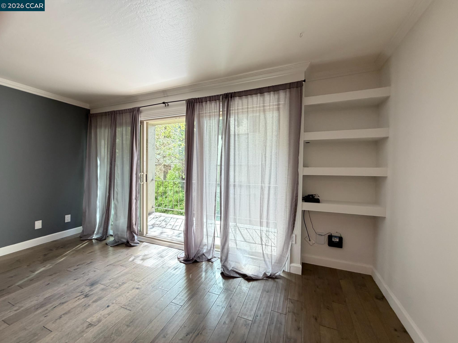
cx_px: 229
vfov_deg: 85.7
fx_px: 185
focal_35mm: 14
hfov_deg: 102.1
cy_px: 172
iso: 400
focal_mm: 2.22
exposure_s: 1/60
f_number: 2.2
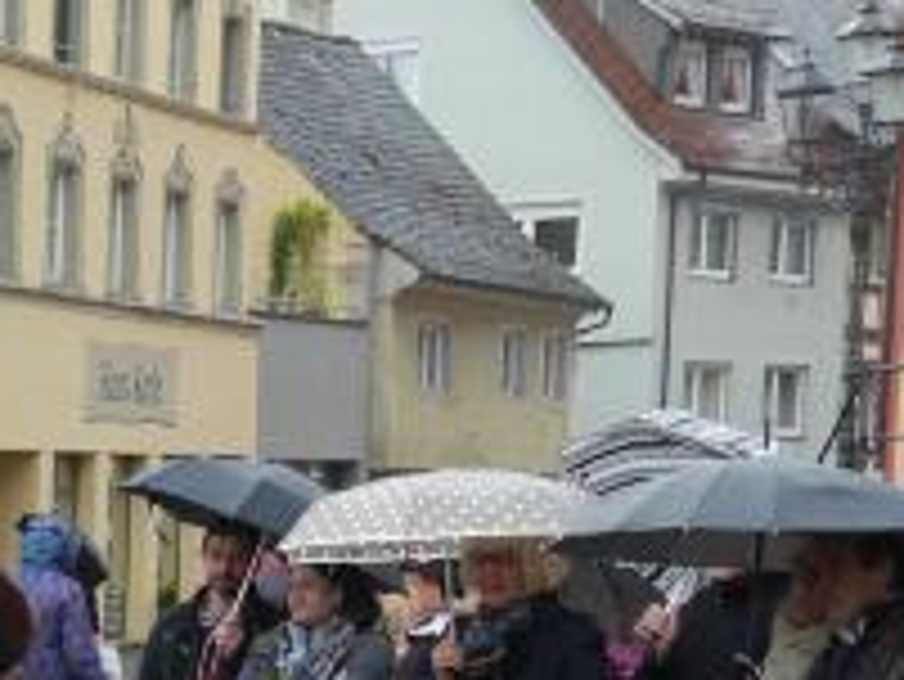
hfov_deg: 12.5
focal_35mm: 143
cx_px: -769
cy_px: 1063
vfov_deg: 10.0
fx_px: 3737
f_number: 5
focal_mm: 18
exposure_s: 1/160
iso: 200
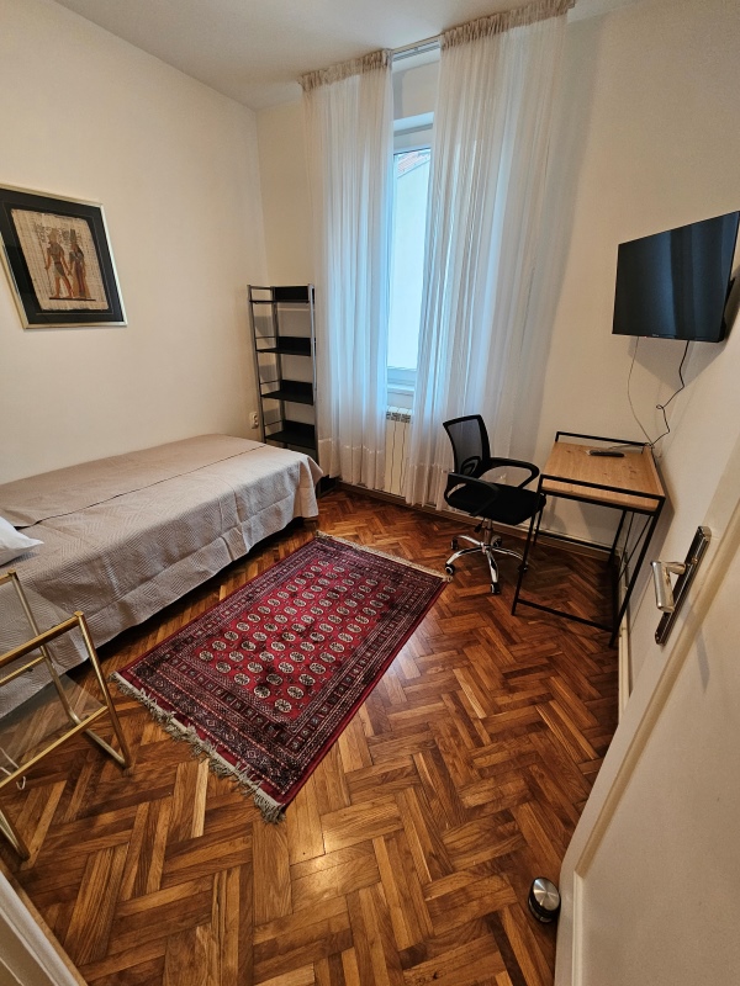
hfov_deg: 89.9
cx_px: 370
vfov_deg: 106.2
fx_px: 371
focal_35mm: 13
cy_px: 493
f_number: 2.2
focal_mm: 2.2
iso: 320
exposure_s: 1/33.3
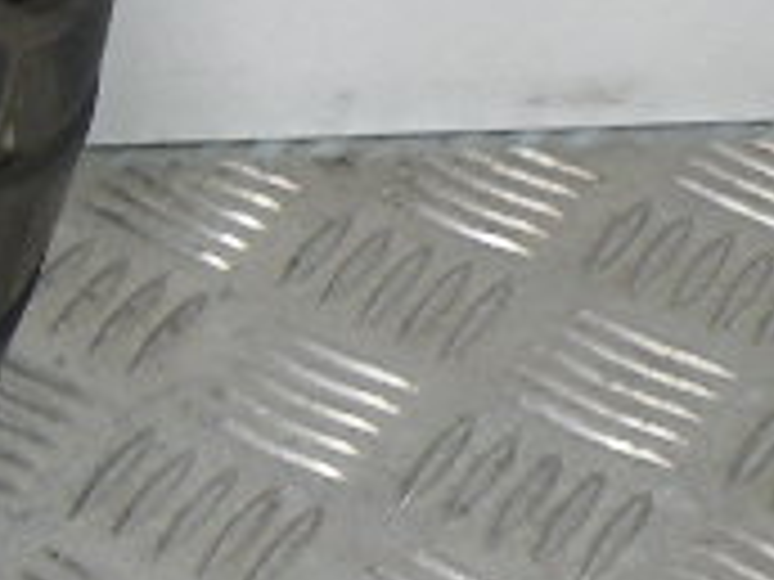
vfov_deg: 9.0
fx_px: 3600
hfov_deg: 9.6
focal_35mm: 161
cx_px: -1526
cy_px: -301
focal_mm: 4.7
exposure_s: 1/66.7
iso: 64
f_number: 3.2
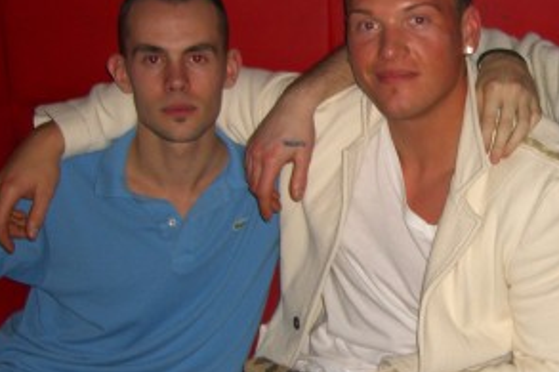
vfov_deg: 16.8
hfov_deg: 24.4
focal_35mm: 81
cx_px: 494
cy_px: 261
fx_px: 1257
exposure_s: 1/60
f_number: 2.8
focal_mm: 7.9
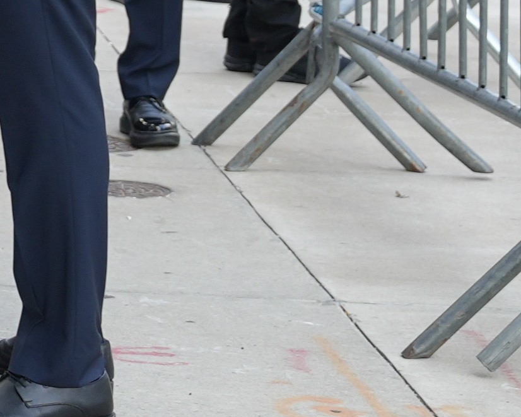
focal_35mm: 267
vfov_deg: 5.6
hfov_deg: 6.8
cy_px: -500
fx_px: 4118
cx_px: -817
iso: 125
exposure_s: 1/160
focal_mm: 34
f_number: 4
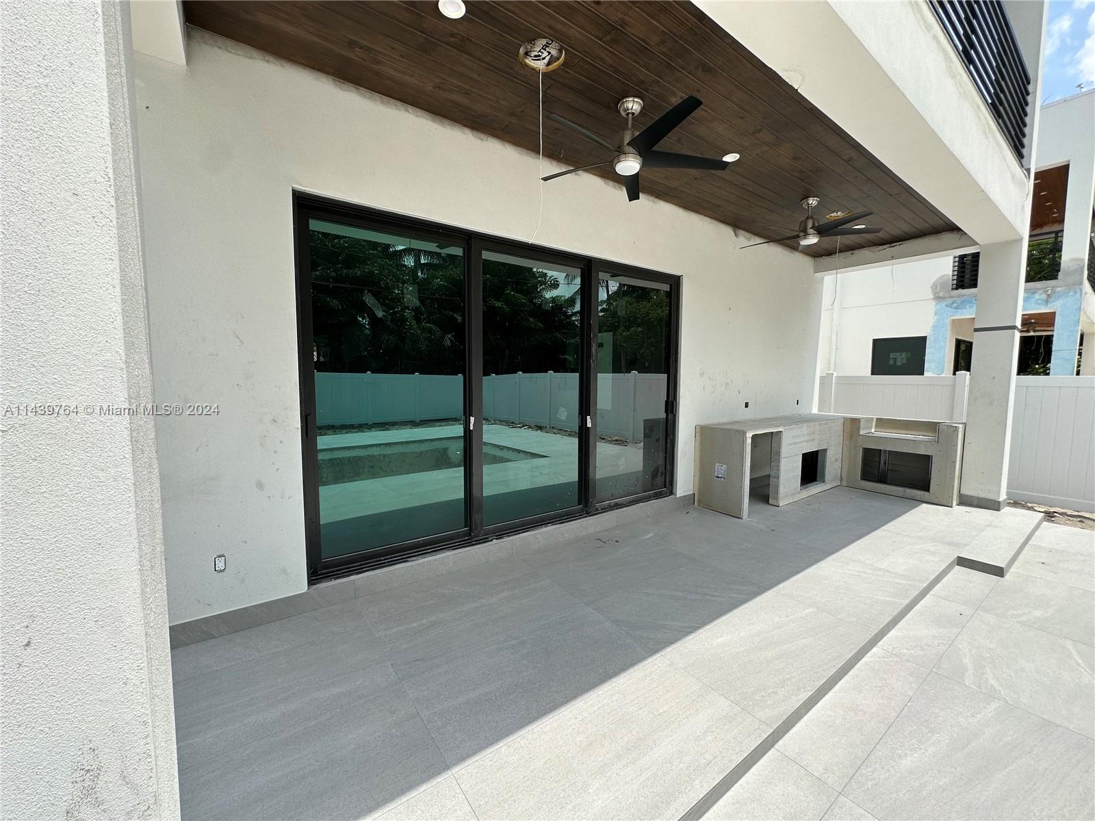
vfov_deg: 85.7
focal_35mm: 14
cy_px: 410
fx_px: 443
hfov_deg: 102.1
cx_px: 548
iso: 50
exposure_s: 1/924
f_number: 2.2
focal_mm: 2.22
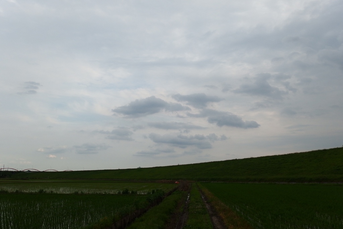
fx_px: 248
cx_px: 172
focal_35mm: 26
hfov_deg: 69.4
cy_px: 114
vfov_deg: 49.5
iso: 100
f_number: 4
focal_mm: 4.7
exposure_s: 1/1000
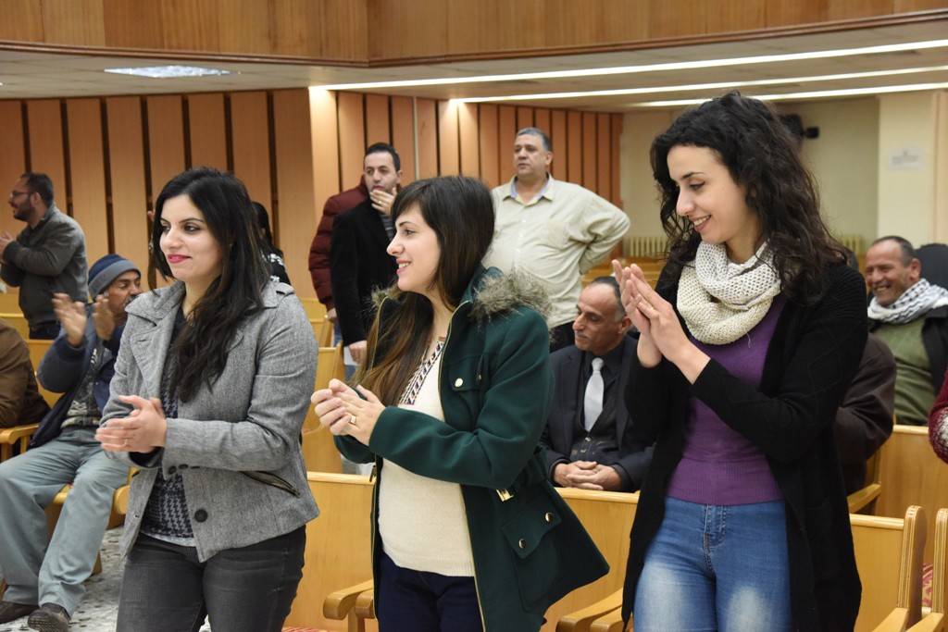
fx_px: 1527
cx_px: 474
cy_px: 316
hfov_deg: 34.5
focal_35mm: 58
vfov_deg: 23.4
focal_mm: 58
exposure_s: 1/160
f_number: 6.3
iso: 6400
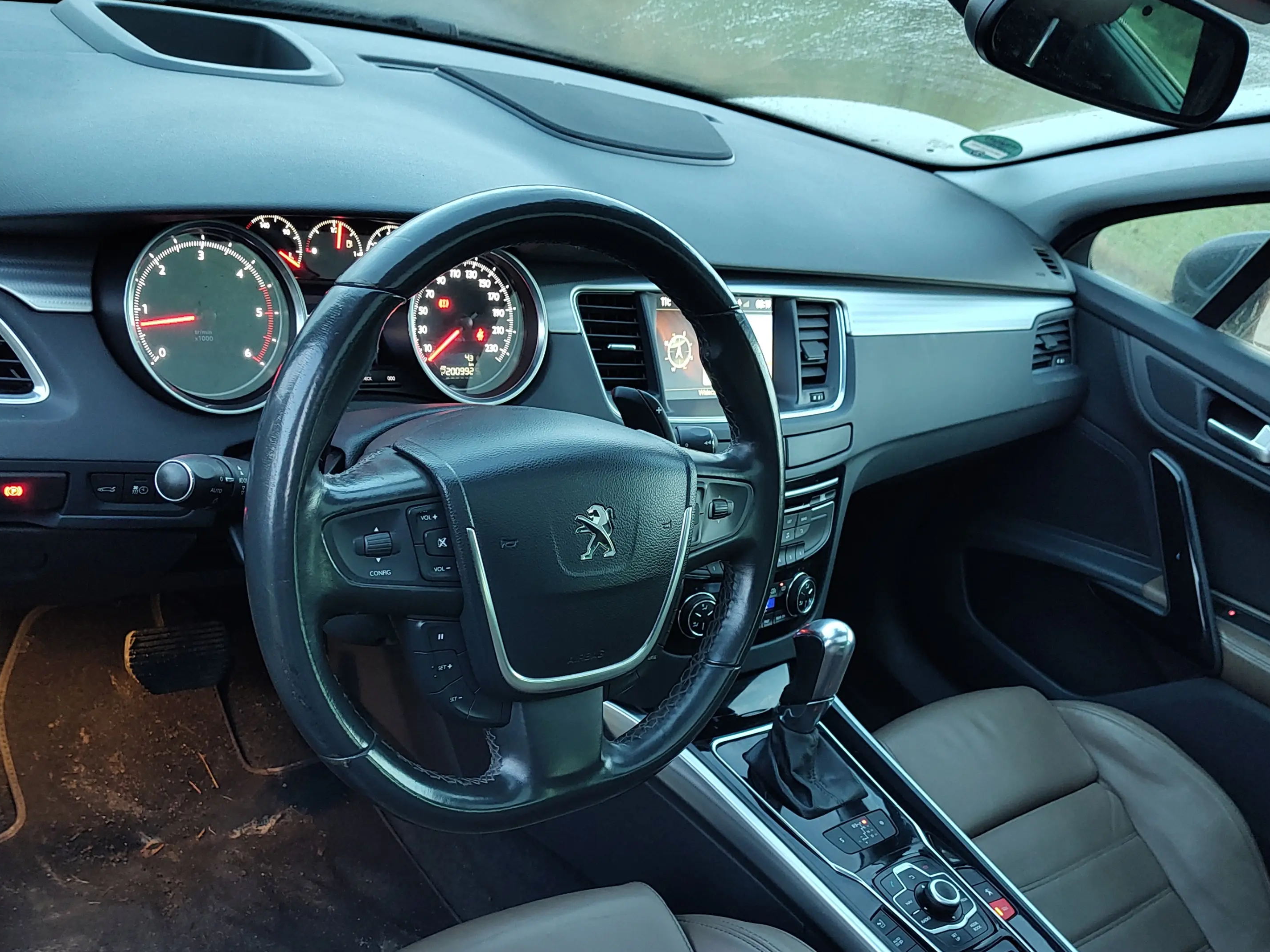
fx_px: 1137
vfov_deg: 44.8
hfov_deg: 58.3
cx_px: 624
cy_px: 628
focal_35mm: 31
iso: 703
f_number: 1.8
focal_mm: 5.56
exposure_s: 1/33.3
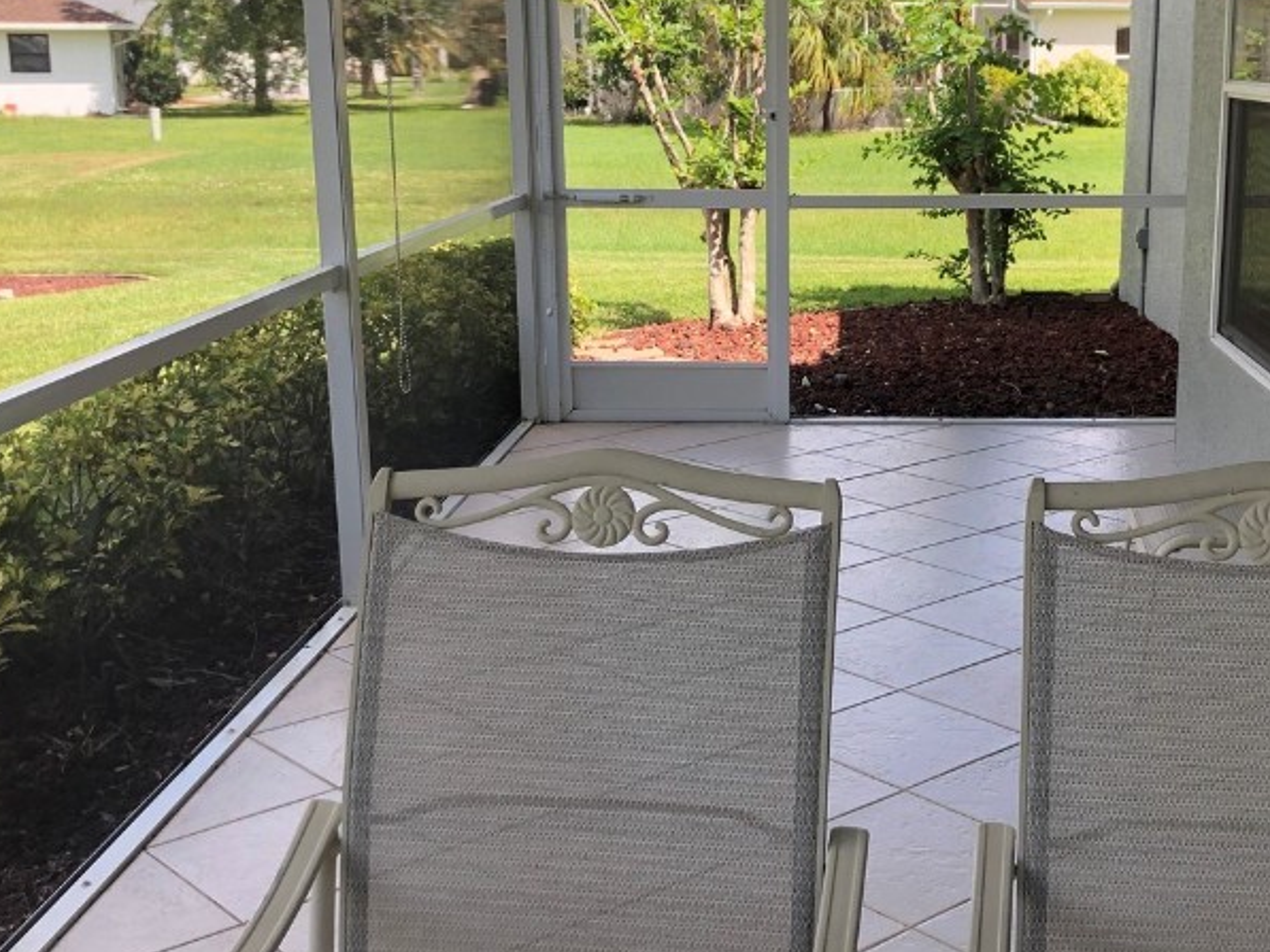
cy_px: 453
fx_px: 1761
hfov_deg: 39.4
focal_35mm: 48
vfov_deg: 30.3
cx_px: 802
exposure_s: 1/379
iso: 20
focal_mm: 4
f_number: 1.8
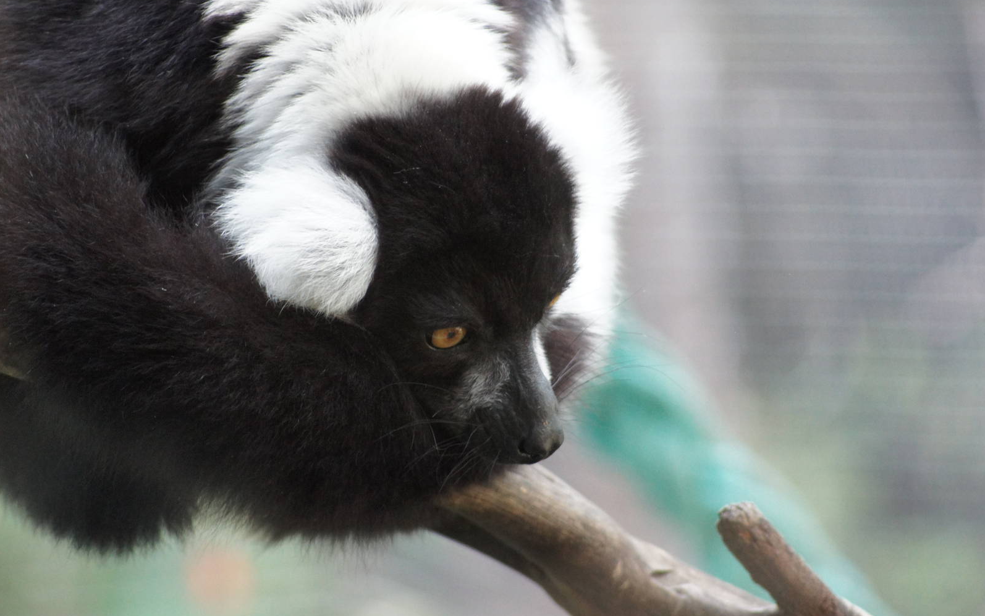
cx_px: 492
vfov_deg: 4.1
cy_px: 300
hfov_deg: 6.5
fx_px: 8646
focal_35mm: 322
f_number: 5.6
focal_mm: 210
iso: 1600
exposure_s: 1/125
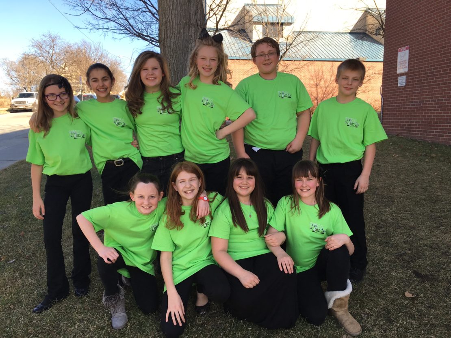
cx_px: 226
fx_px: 378
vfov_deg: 48.2
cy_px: 169
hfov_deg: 61.6
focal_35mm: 29
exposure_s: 1/472
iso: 25
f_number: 2.2
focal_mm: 4.15
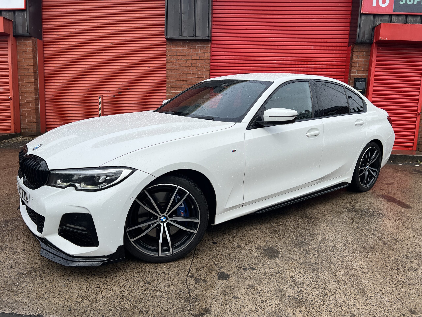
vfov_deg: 53.1
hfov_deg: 67.3
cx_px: 211
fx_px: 317
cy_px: 158
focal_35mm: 26
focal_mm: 5.7
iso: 50
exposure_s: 1/3831
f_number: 1.5
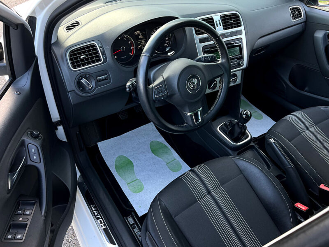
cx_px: 164
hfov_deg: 67.3
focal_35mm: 26
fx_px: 247
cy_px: 124
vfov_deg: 53.1
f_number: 1.5
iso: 50
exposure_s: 1/121
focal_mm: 5.7
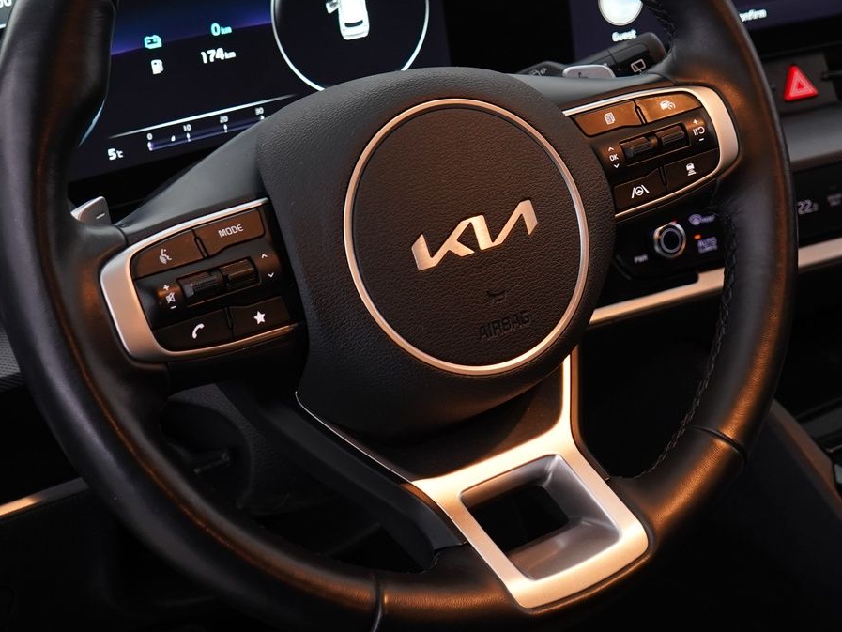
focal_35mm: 75
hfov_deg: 25.5
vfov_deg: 19.6
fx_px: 1825
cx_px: 681
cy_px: 200
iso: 1000
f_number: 5
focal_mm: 28
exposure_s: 1/10
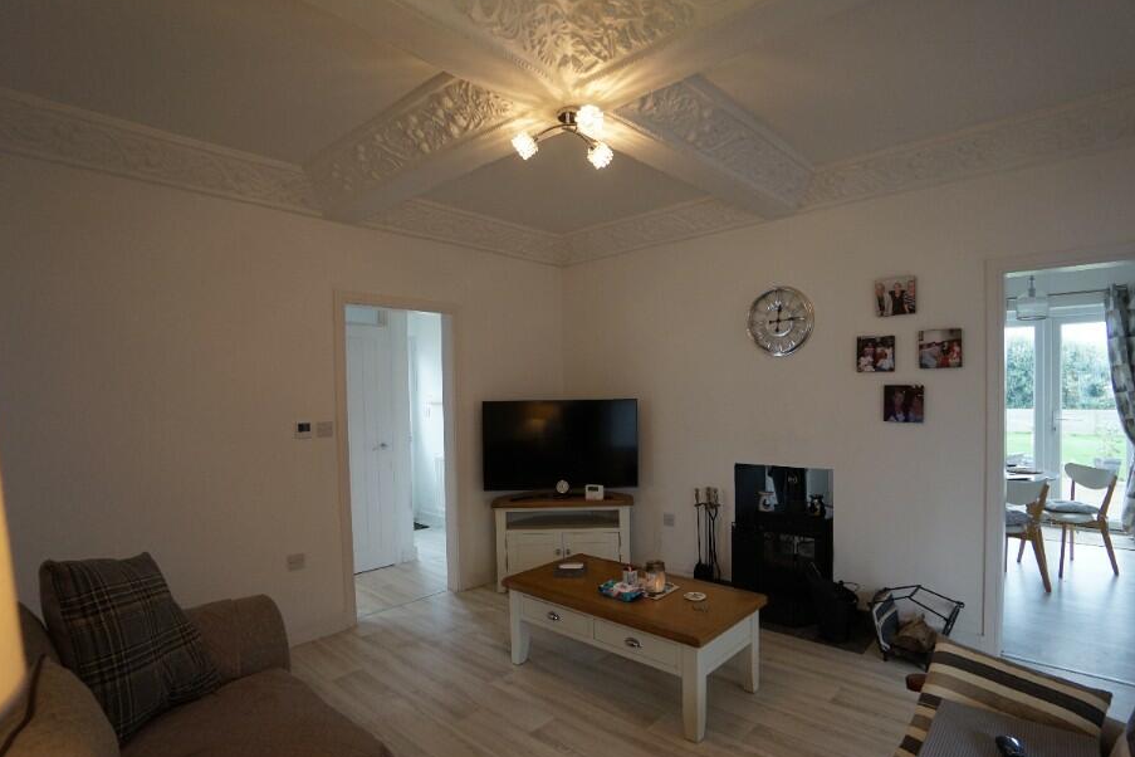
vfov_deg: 70.2
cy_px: 417
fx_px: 536
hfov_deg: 93.1
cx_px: 613
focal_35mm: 17
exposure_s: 1/60
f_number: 4
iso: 400
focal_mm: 10
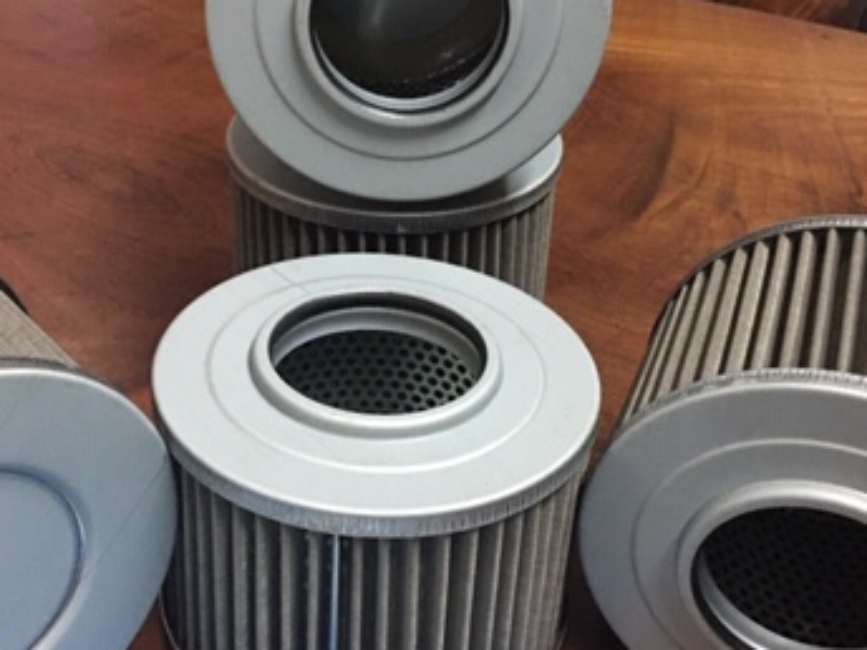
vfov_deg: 27.0
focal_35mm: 54
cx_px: 363
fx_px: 1352
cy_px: 300
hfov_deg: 35.5
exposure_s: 1/8
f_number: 2.2
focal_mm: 4.15
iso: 125
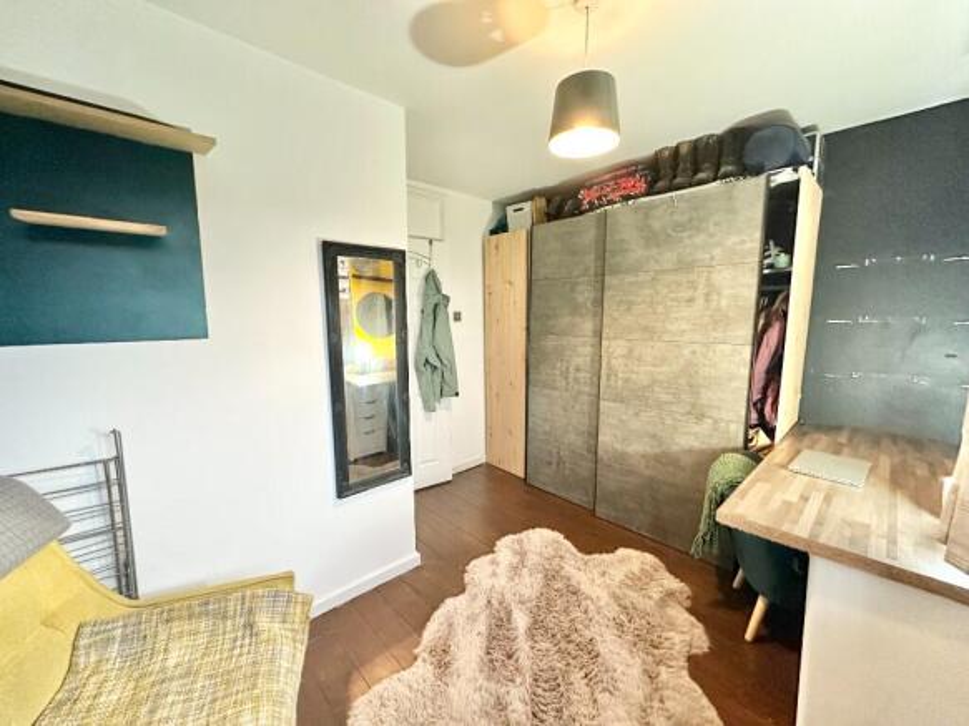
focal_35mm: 14
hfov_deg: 102.1
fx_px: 392
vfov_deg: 85.7
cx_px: 484
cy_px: 363
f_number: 2.2
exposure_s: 1/50
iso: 640
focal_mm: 2.22
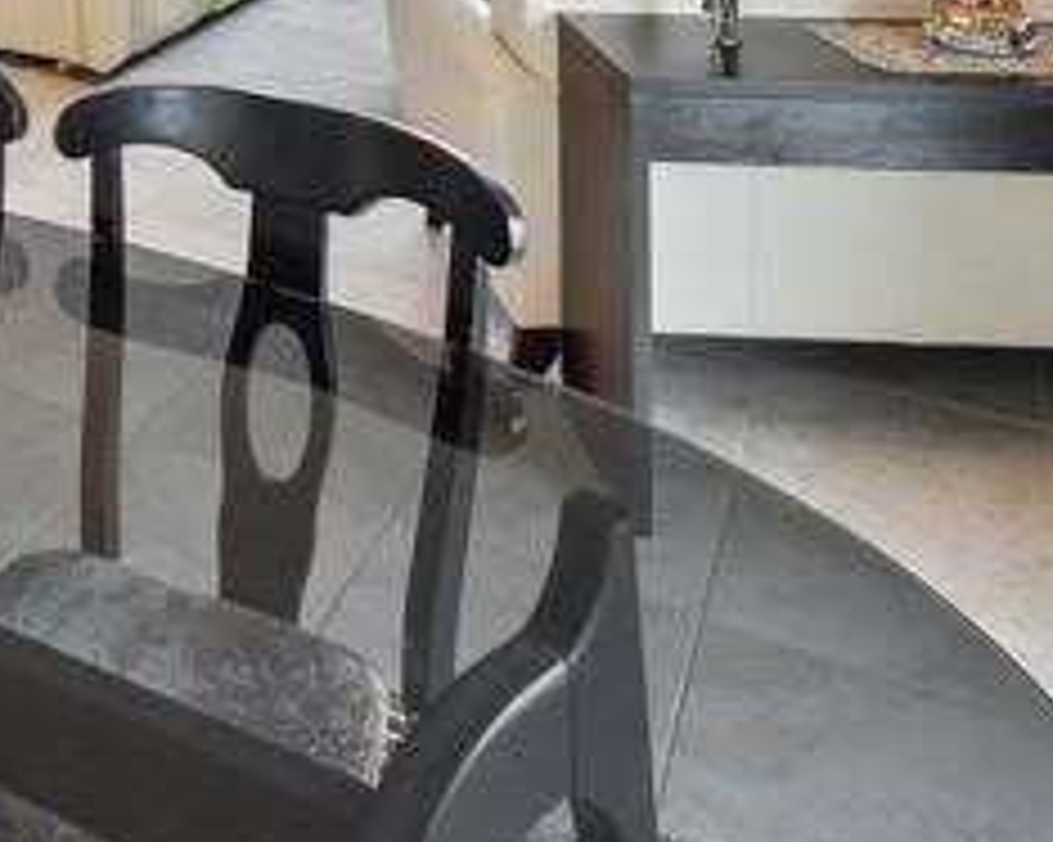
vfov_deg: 26.9
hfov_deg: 36.7
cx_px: -14
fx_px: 1402
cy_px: -313
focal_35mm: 45
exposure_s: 1/6
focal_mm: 14
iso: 160
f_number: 9
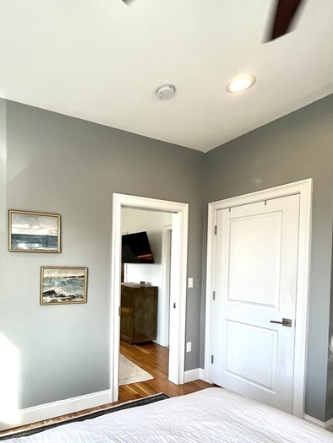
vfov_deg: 83.3
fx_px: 244
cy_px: 273
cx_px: 91
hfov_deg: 65.3
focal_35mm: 19
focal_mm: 1.57
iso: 64
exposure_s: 1/120
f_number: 1.8
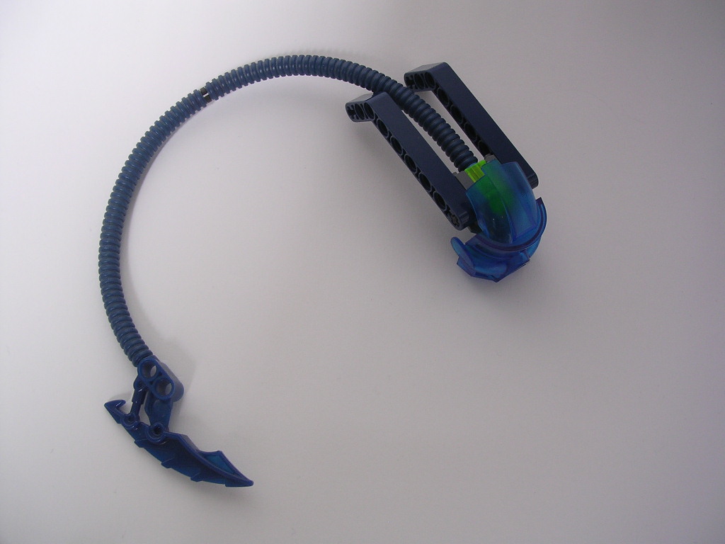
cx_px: 362
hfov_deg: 49.0
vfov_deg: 37.7
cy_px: 272
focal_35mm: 38
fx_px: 796
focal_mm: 5.8
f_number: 2.8
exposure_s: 1/19.4
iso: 100
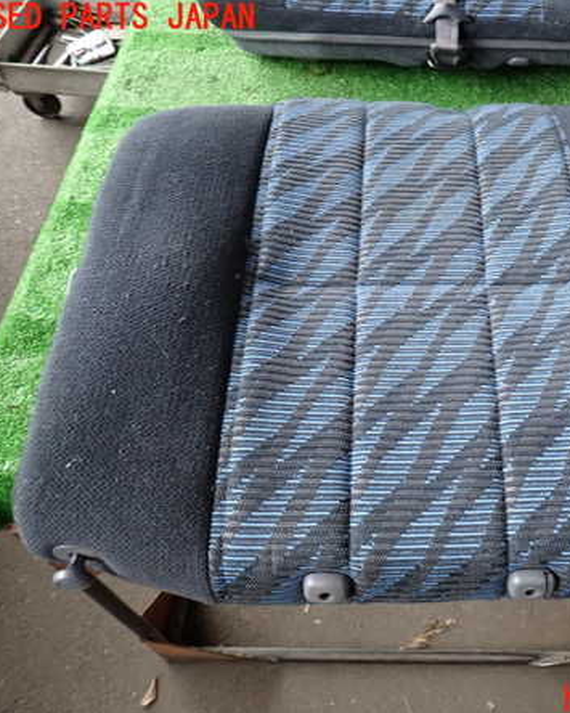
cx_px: 445
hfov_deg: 42.8
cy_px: 360
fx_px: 696
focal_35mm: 33
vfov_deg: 54.2
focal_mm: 4.5
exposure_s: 1/30
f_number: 2
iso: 200
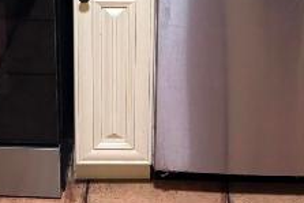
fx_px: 786
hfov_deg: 21.9
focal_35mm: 93
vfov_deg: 14.0
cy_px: -84
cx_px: 132
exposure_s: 1/60
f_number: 1.6
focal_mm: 5.96
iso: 400
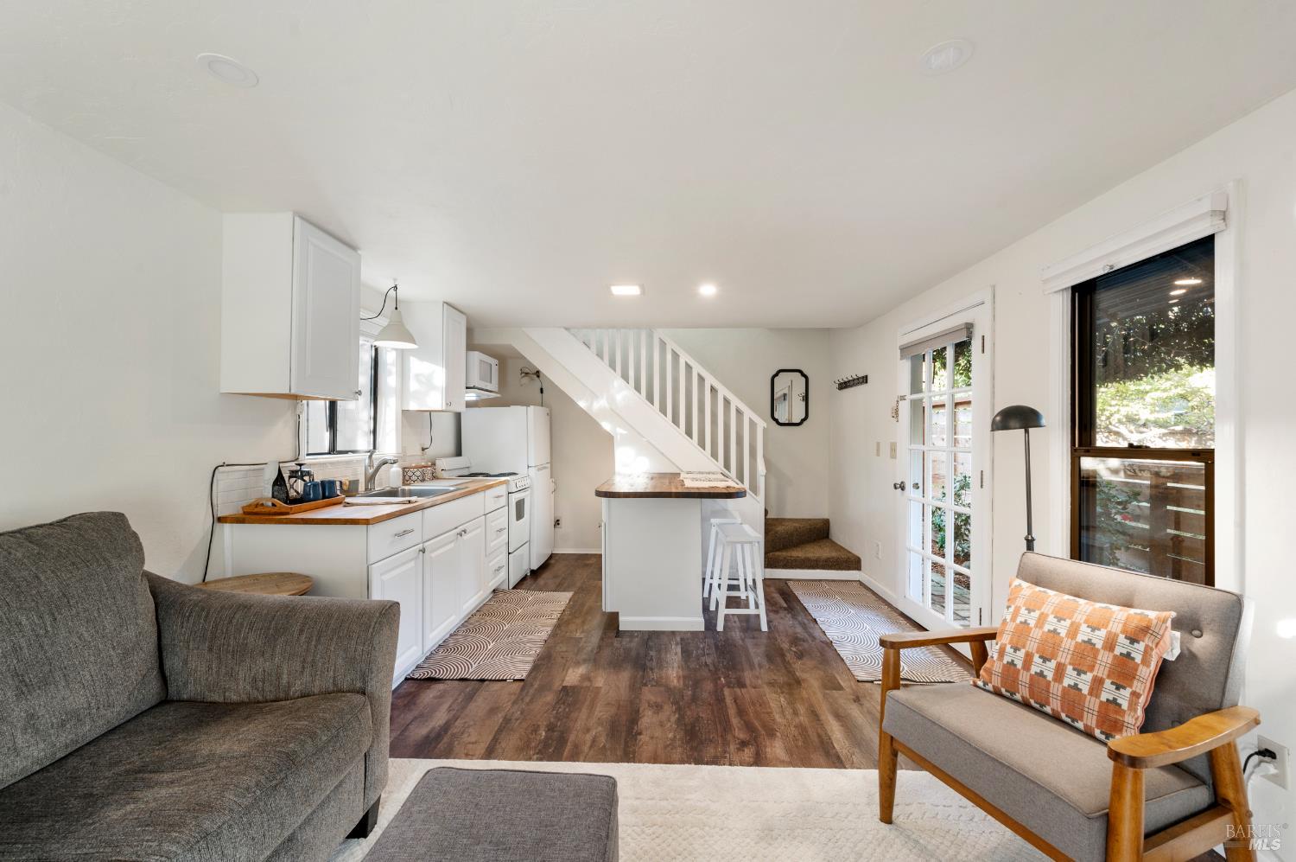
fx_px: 503
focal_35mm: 14
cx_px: 648
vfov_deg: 81.1
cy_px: 431
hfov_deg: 104.3
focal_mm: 14
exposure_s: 1/6
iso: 250
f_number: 9
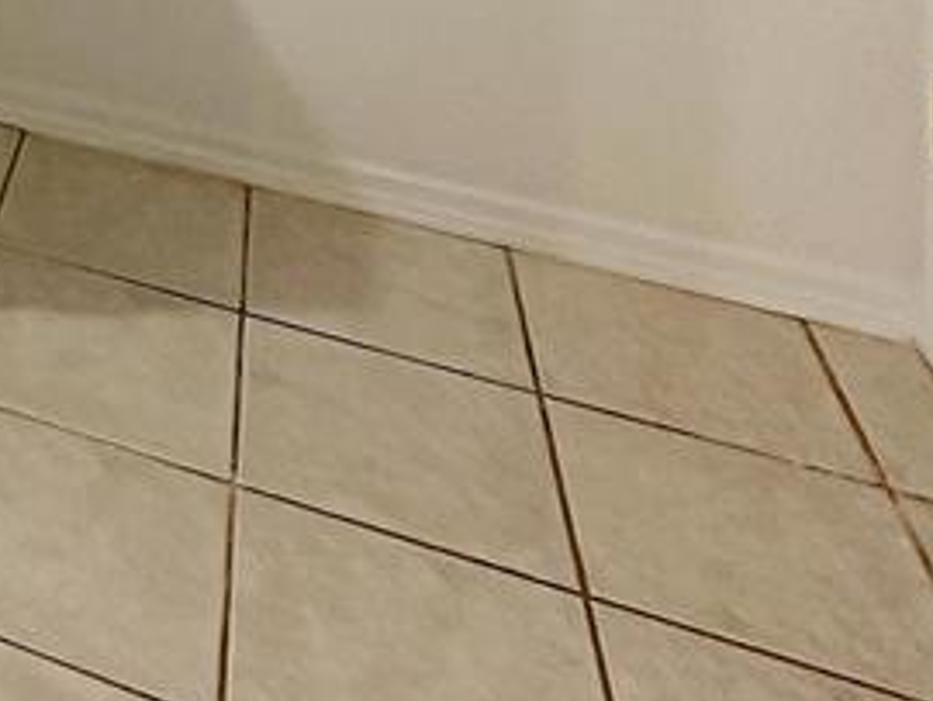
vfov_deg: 20.0
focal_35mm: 53
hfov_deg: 25.4
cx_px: -522
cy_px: -563
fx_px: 1430
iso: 250
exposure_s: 1/60
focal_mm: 2.22
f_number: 2.2
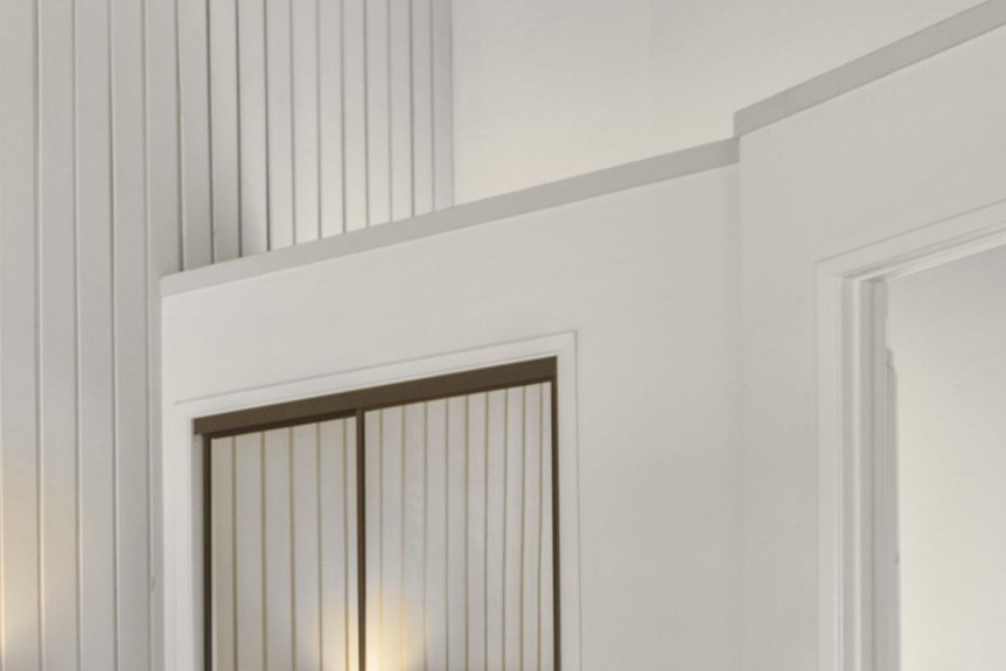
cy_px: 795
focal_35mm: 57
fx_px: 1593
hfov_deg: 29.3
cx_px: -250
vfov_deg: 22.1
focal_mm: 16
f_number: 6.3
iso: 200
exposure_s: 1/2.5
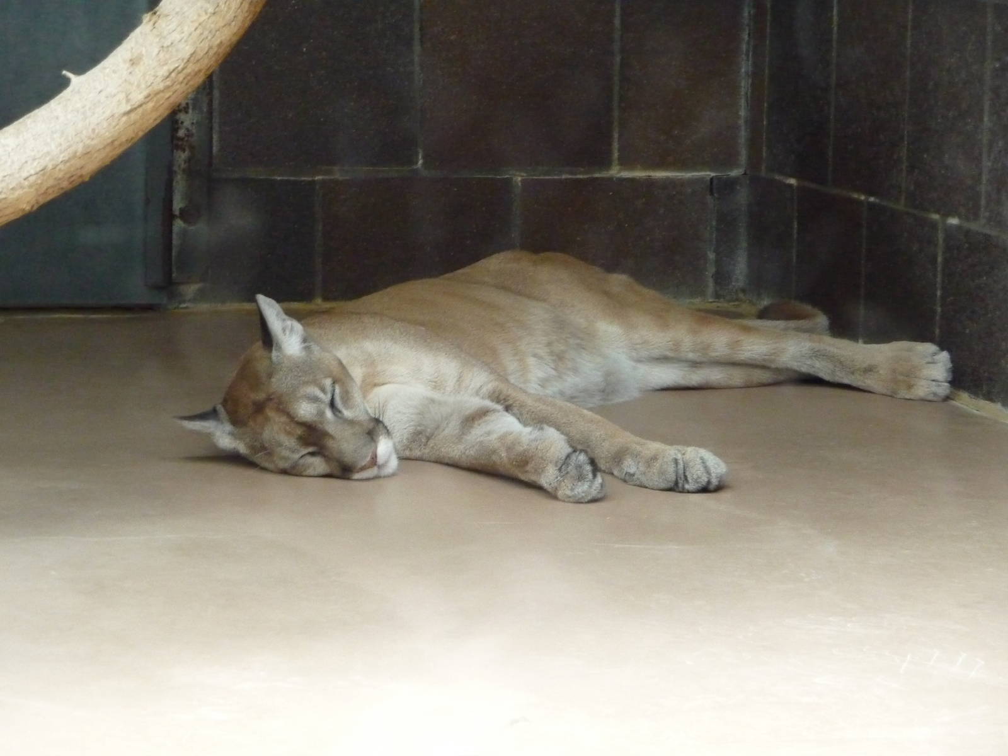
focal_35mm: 170
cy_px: 378
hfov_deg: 11.6
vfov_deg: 8.7
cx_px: 504
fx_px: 4950
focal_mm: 29.1
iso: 800
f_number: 4.8
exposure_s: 1/30
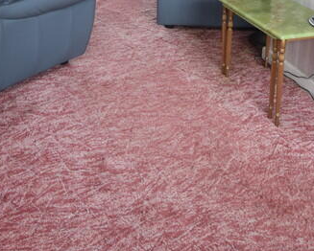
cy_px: -48
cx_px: 116
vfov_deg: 27.5
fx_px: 451
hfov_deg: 38.2
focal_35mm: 48
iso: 500
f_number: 4.8
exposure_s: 1/60
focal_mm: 11
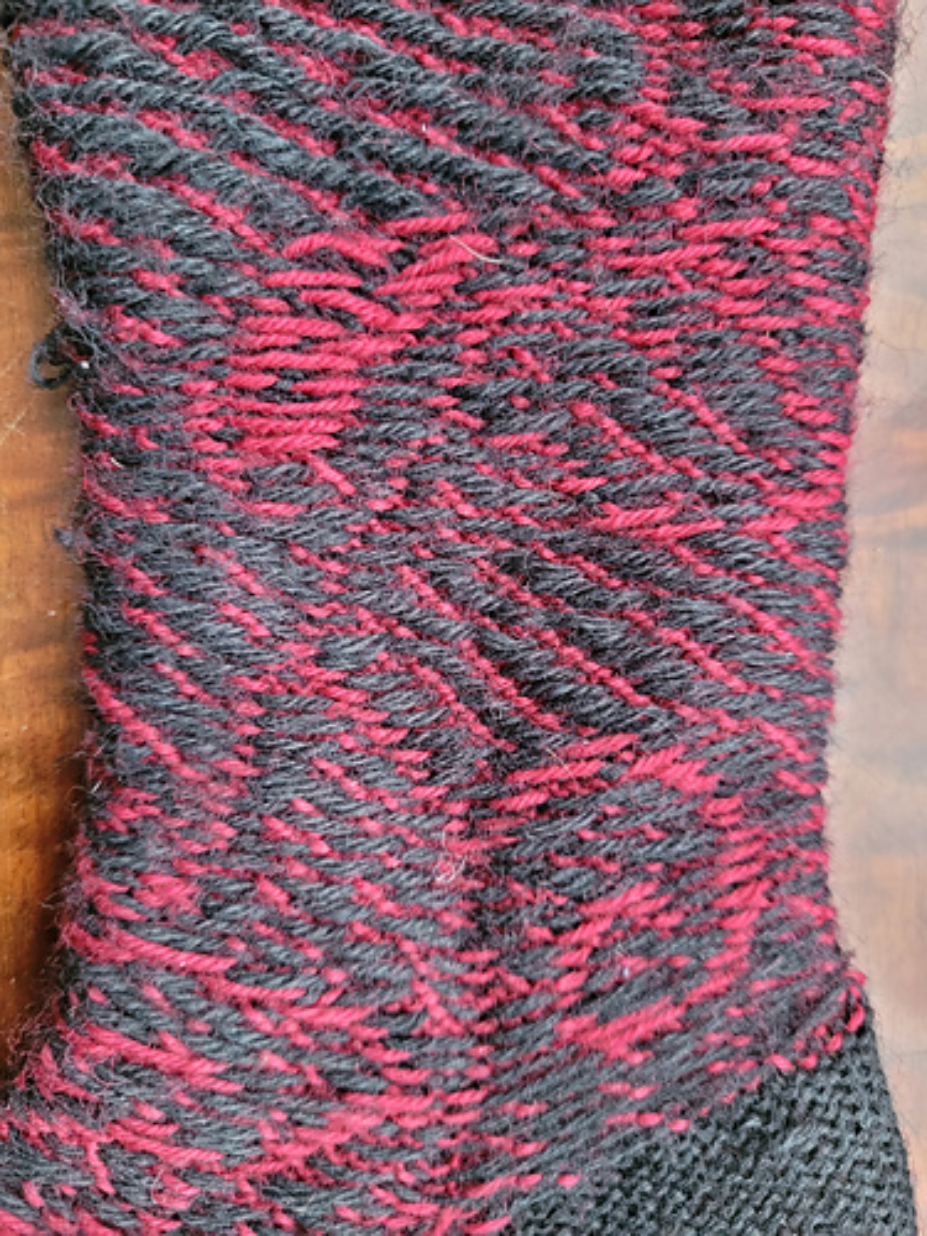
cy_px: 618
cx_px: 464
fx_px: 928
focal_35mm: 26
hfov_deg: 53.1
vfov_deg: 67.3
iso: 640
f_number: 1.8
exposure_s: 1/40
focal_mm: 5.4
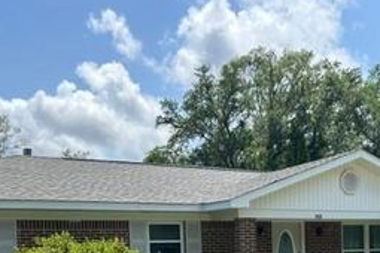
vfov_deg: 24.0
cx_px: 240
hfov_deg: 37.3
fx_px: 559
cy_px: 272
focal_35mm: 53
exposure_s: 1/3257
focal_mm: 5.7
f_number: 1.5
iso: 50
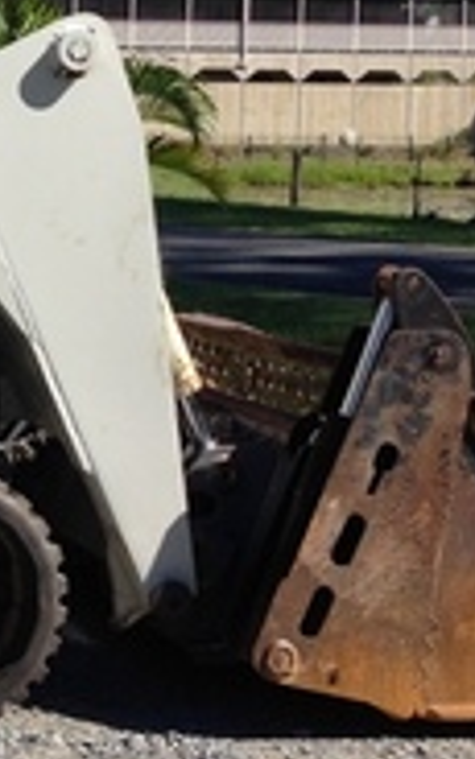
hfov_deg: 12.7
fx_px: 1968
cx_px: -326
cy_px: 204
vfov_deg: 21.7
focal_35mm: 95
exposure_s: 1/1022
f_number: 2.4
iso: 50
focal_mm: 4.12
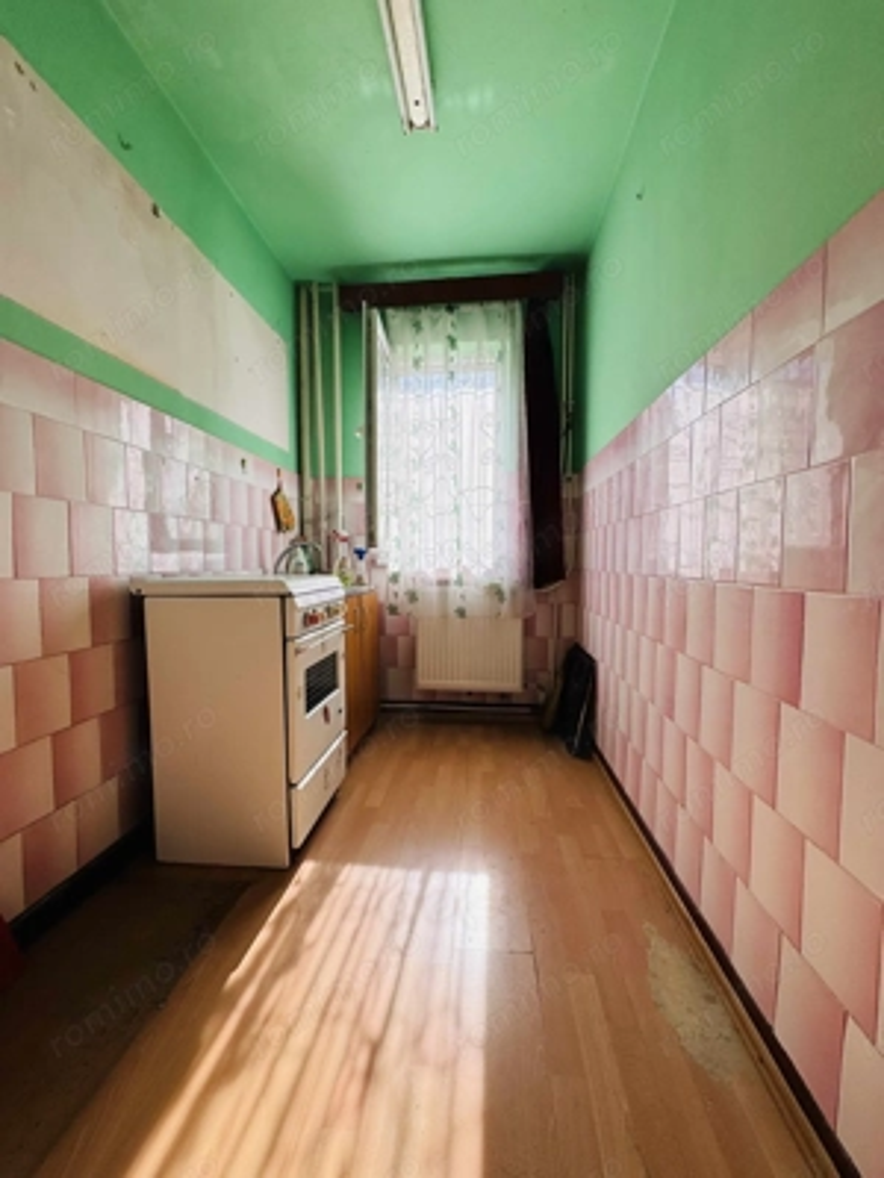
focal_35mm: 14
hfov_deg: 85.7
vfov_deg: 102.1
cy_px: 589
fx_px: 477
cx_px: 442
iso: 40
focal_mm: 2.22
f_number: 2.2
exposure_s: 1/183
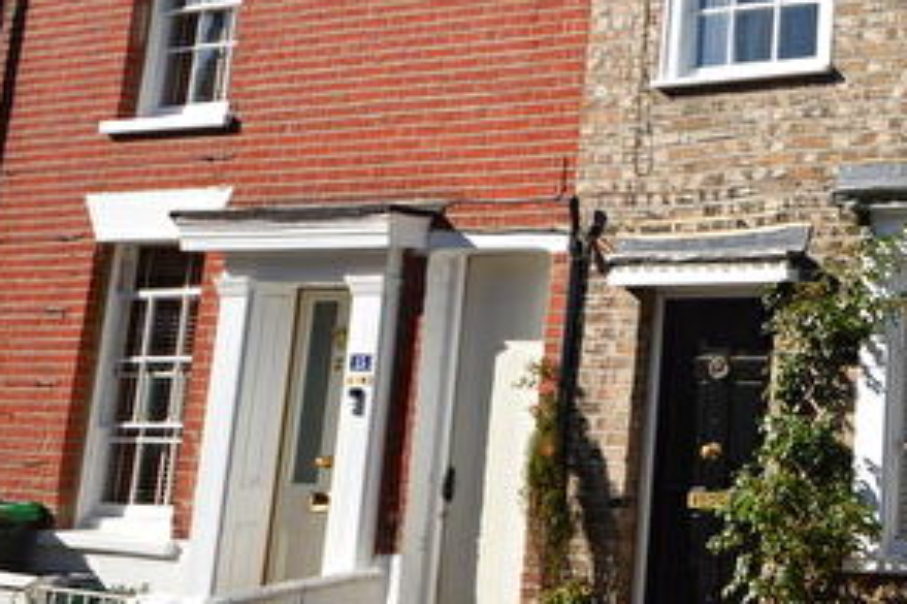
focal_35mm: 43
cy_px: 211
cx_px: 1018
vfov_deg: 31.0
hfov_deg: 37.4
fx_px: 1083
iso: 100
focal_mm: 12
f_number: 10
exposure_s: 1/200
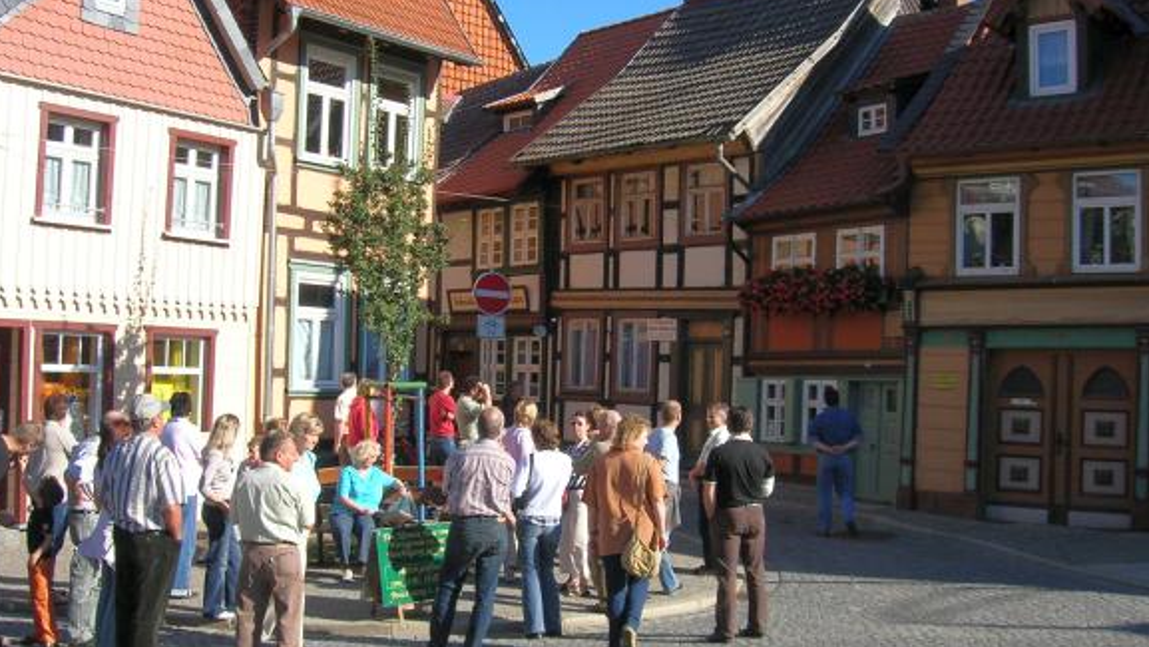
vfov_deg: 29.0
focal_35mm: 41
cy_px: 330
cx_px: 562
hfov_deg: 49.4
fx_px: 1250
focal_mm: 5.7
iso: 50
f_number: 4.9
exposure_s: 1/280
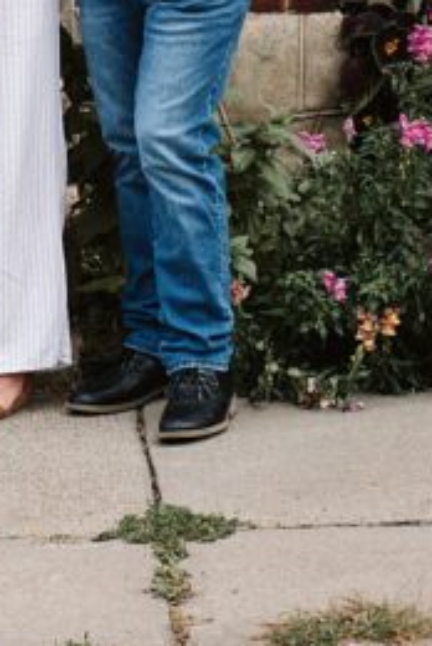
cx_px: -262
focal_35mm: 244
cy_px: -482
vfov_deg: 8.2
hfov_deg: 5.6
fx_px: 4380
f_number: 4
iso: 400
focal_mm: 62
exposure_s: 1/400
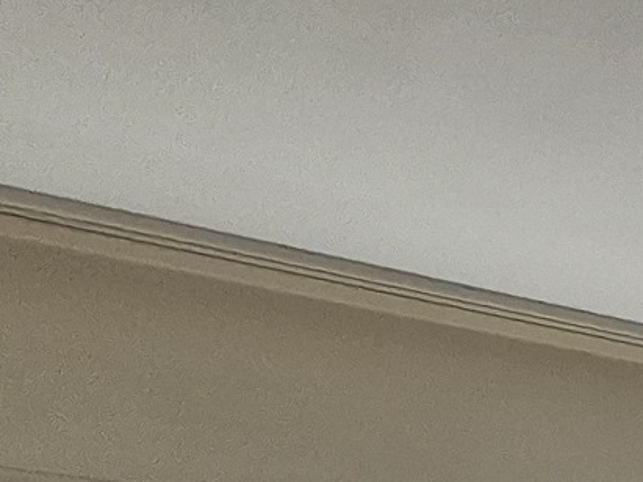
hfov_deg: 12.9
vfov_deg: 15.4
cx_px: 1762
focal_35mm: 81
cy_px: 898
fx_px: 1504
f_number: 2.2
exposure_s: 1/896
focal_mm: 1.74
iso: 50
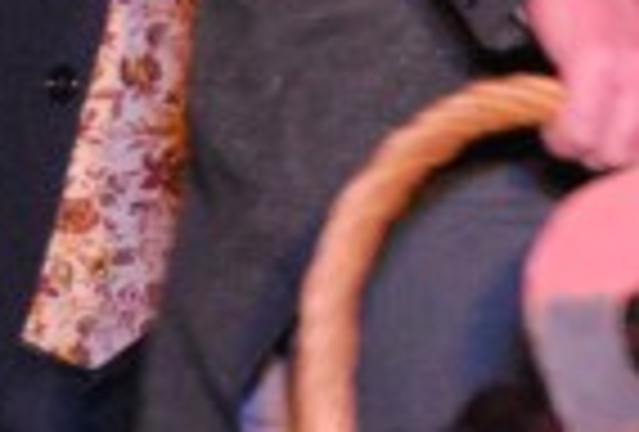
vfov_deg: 1.3
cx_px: 646
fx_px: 18771
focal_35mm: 1053
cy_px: -662
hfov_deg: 1.9
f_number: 5.6
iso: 1600
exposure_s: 1/30
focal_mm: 112
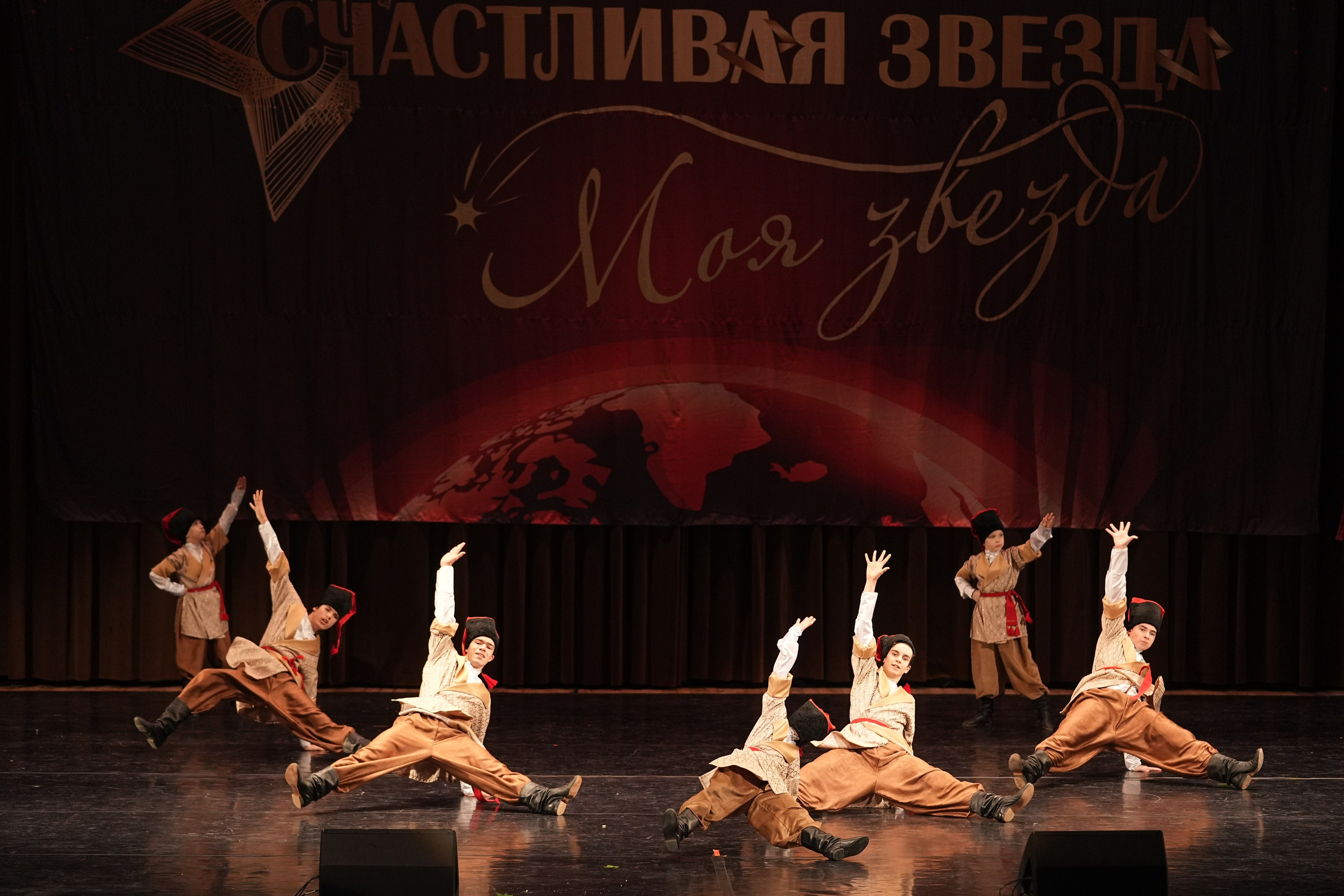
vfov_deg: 11.7
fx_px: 4368
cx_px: 672
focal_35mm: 117
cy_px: 448
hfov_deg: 17.5
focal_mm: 117
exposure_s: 1/400
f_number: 2.8
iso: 2500
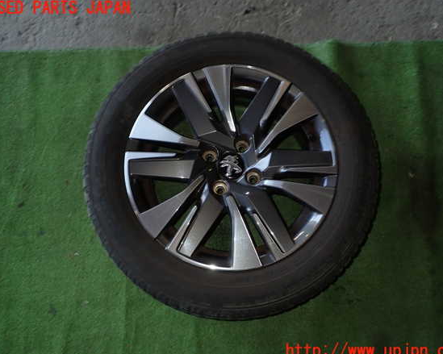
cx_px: 226
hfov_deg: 55.7
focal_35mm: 32
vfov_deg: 45.8
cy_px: 180
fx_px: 419
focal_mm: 5.4
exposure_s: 1/30
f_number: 6.3
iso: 200
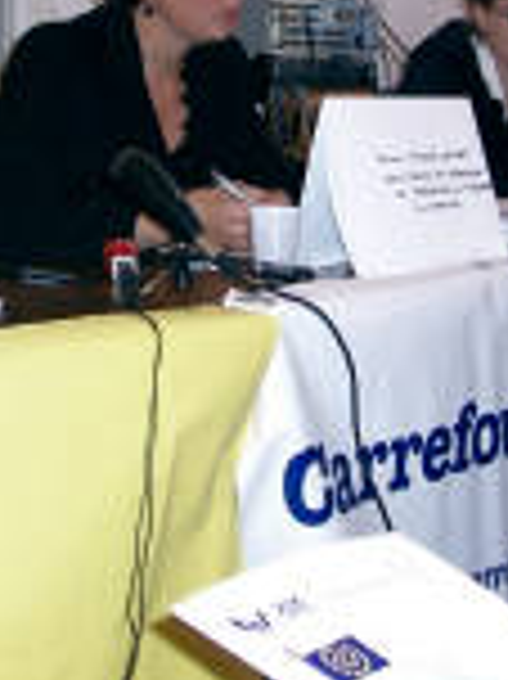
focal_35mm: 90
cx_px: 211
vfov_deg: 21.3
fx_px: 1764
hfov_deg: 16.4
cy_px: 54
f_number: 2.7
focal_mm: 5.6
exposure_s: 1/60
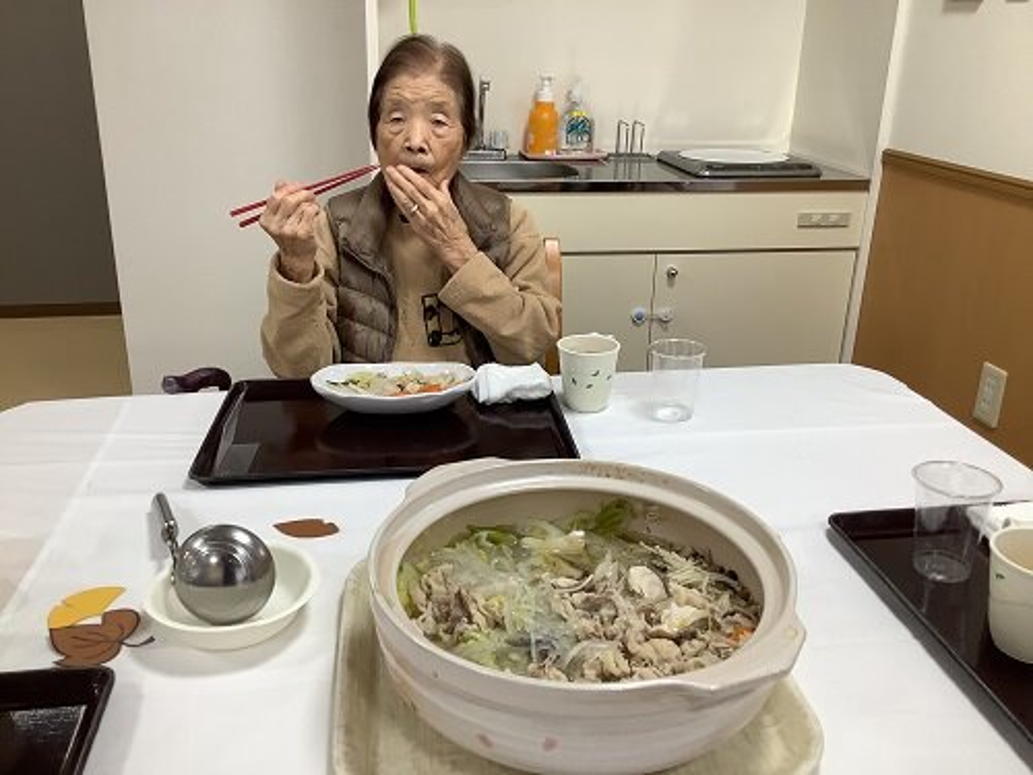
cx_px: 516
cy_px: 388
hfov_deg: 58.4
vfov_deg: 45.4
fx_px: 925
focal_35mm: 31
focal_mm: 3.3
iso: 50
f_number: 2.4
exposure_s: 1/60
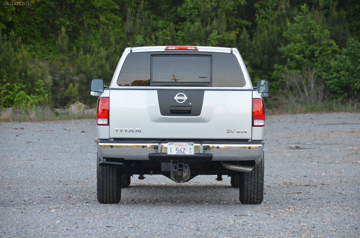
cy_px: 119
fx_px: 1677
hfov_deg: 12.3
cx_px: 180
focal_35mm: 168
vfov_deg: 8.1
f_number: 5.3
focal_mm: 112
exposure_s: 1/500
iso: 1600
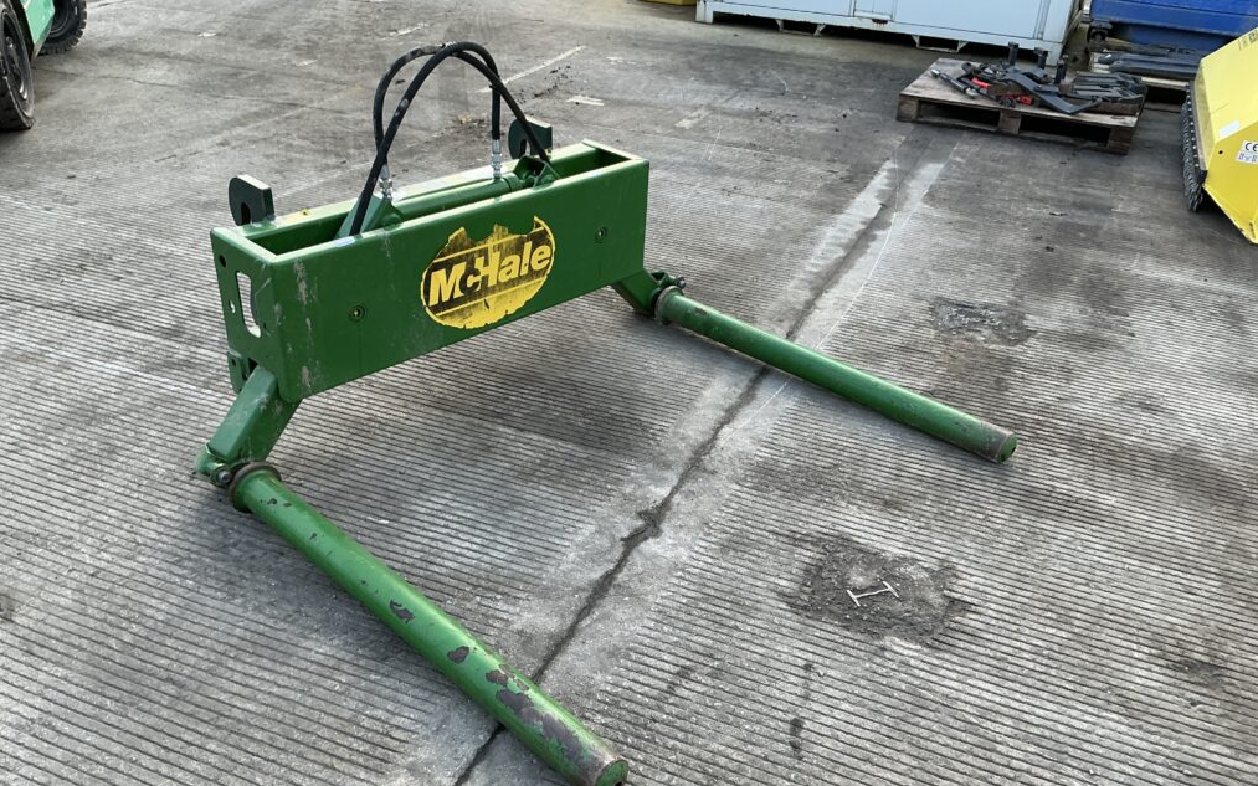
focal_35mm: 30
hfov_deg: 62.9
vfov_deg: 41.7
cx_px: 633
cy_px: 447
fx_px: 1028
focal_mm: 3
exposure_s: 1/122
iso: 20
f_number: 1.8
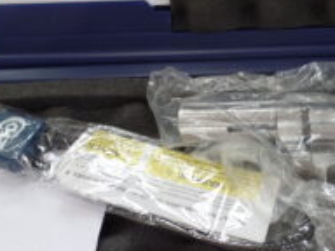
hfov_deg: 38.9
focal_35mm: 48
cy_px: 103
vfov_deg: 30.2
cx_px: 241
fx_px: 465
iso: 160
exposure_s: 1/30
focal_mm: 4.1
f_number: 2.8
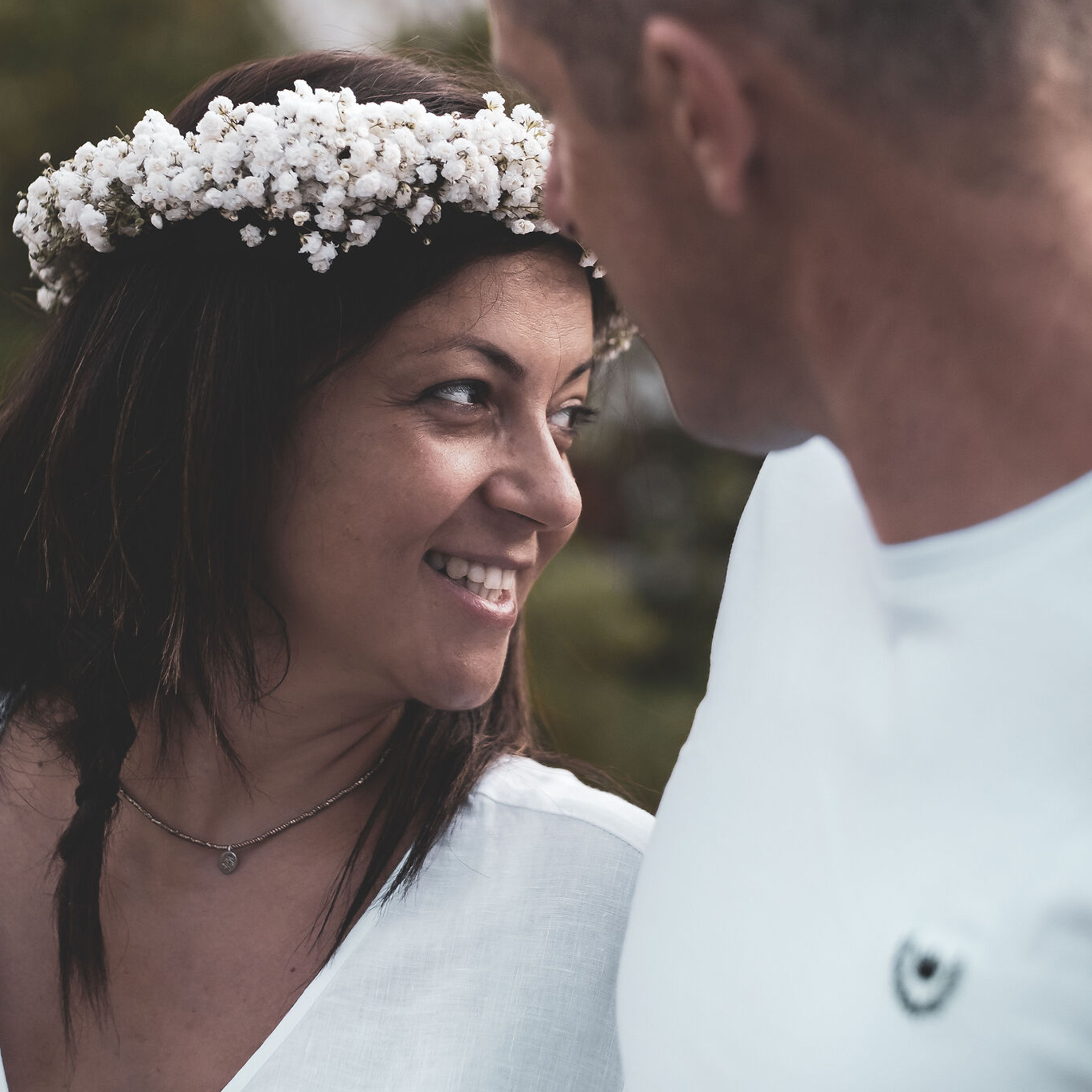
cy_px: 424
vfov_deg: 13.9
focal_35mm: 125
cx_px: 525
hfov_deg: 14.0
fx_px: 4461
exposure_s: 1/4000
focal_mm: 56
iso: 400
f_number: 2
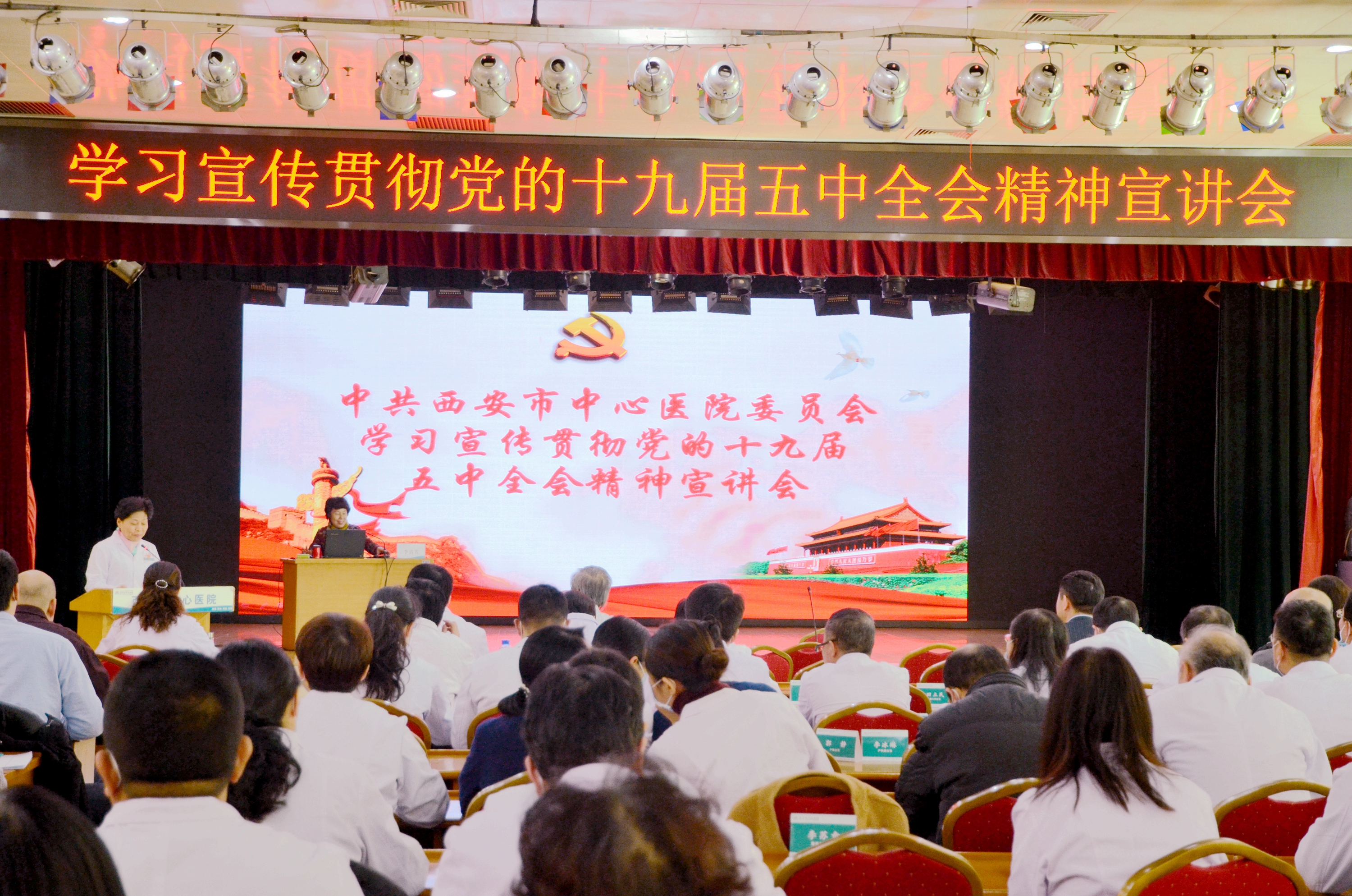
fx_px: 2136
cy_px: 448
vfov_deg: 23.7
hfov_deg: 35.1
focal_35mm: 57
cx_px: 676
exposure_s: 1/30
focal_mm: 38
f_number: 4.8
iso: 800
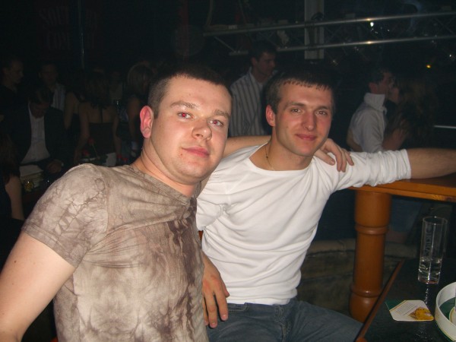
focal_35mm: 38
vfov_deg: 37.7
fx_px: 501
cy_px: 171
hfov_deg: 49.0
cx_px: 228
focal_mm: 7.9
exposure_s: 1/60
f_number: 2.8
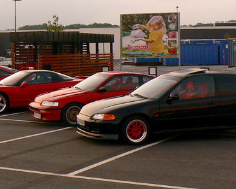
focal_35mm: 79
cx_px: 88
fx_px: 551
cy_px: 73
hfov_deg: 24.1
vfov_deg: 19.4
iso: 80
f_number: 4
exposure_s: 1/60
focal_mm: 6.5
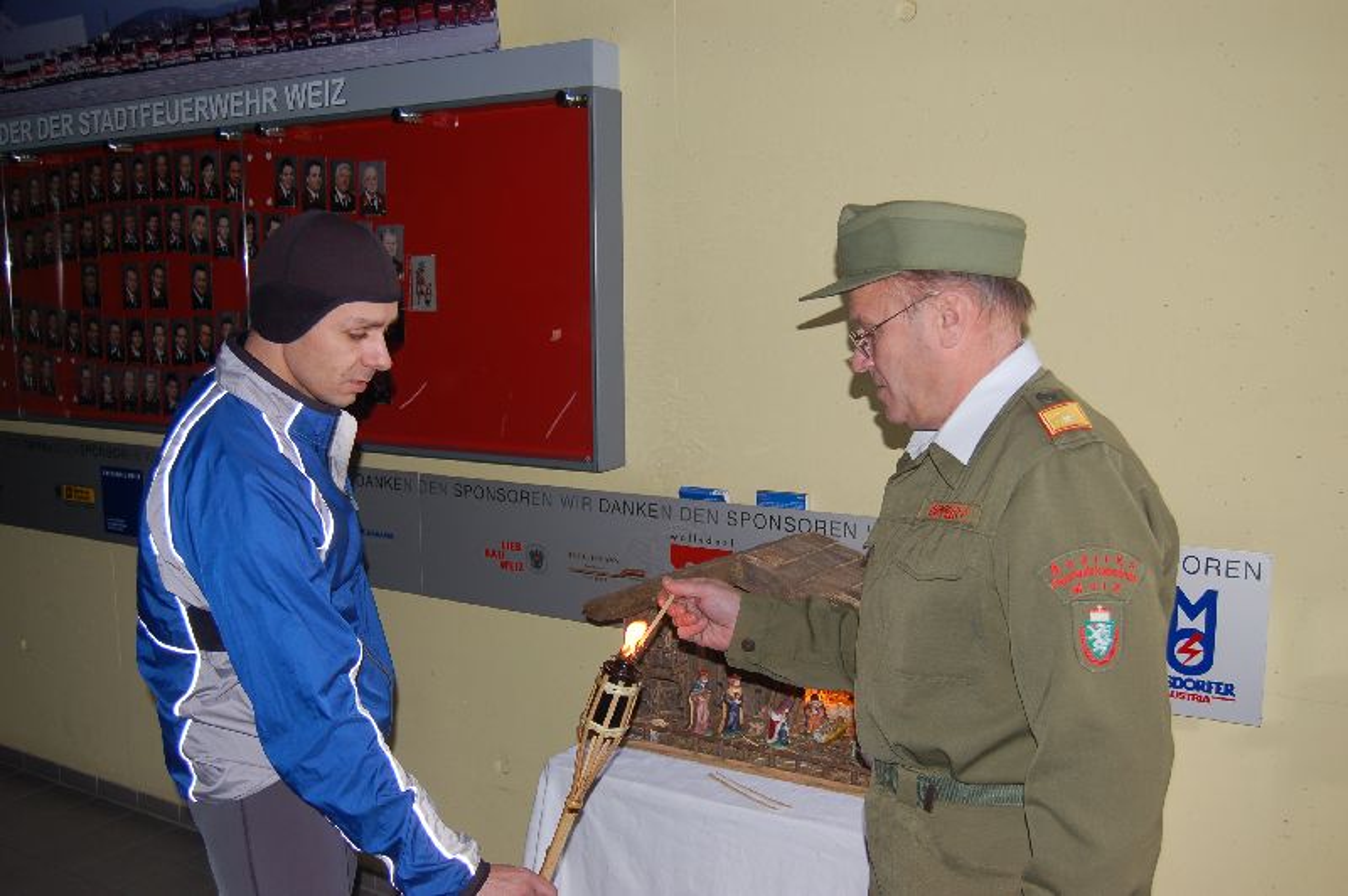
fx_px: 1291
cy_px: 448
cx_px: 674
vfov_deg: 38.3
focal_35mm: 34
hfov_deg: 55.1
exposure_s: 1/60
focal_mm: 23
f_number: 4
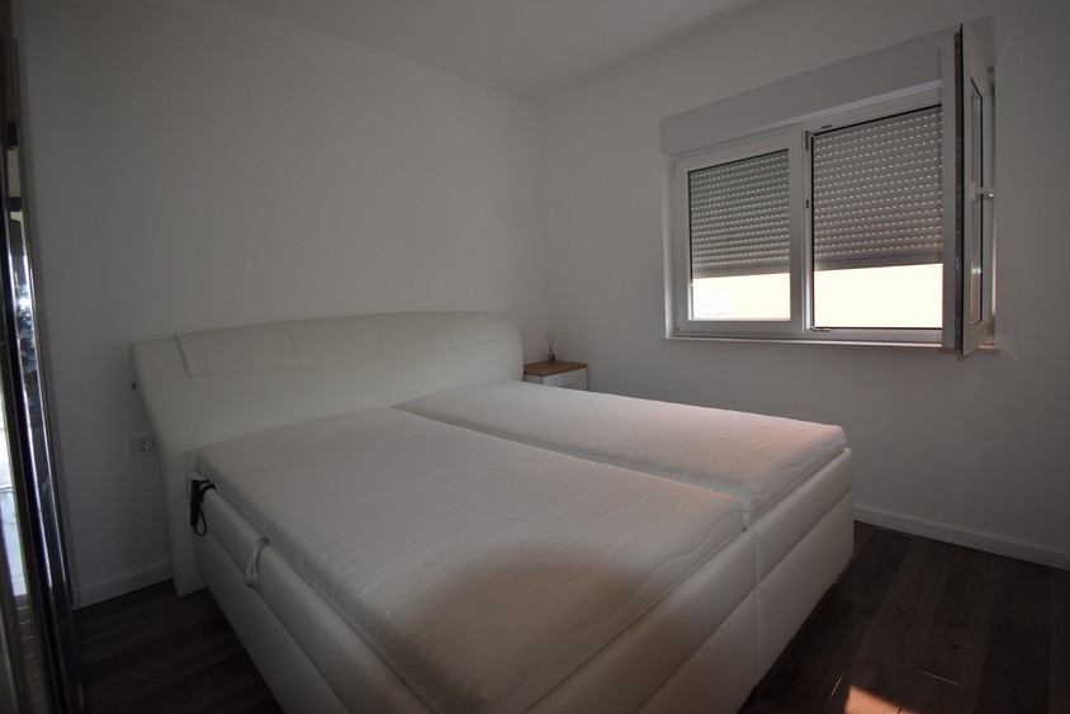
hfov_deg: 96.7
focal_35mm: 16
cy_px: 335
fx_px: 476
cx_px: 550
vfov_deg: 73.7
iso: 280
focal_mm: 10
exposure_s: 1/200
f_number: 5
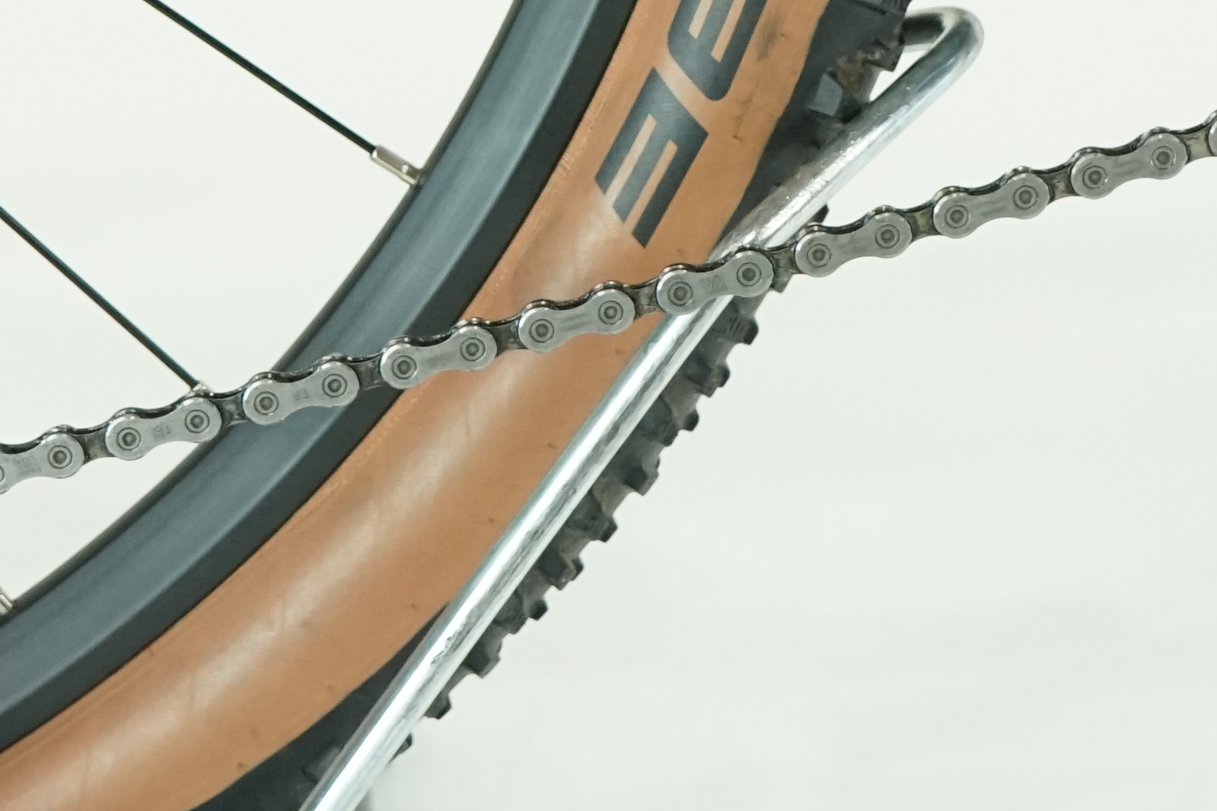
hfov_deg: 14.1
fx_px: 4901
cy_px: -390
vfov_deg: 9.2
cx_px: 482
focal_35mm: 145
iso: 2500
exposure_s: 1/200
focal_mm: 40
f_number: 6.3
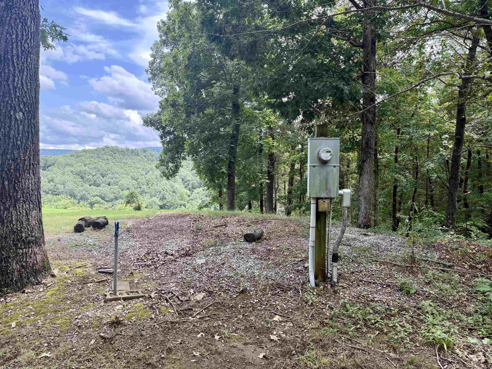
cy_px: 184
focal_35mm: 24
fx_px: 341
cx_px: 246
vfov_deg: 56.8
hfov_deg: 71.6
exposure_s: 1/445
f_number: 1.78
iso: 100
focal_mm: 6.76
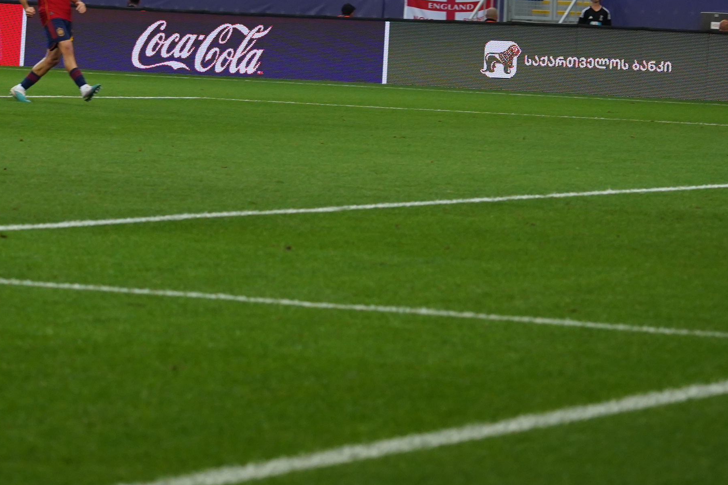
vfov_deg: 5.7
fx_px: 4894
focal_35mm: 242
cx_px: 246
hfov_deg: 8.5
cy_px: 55
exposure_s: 1/1000
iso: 2000
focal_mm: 111
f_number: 4
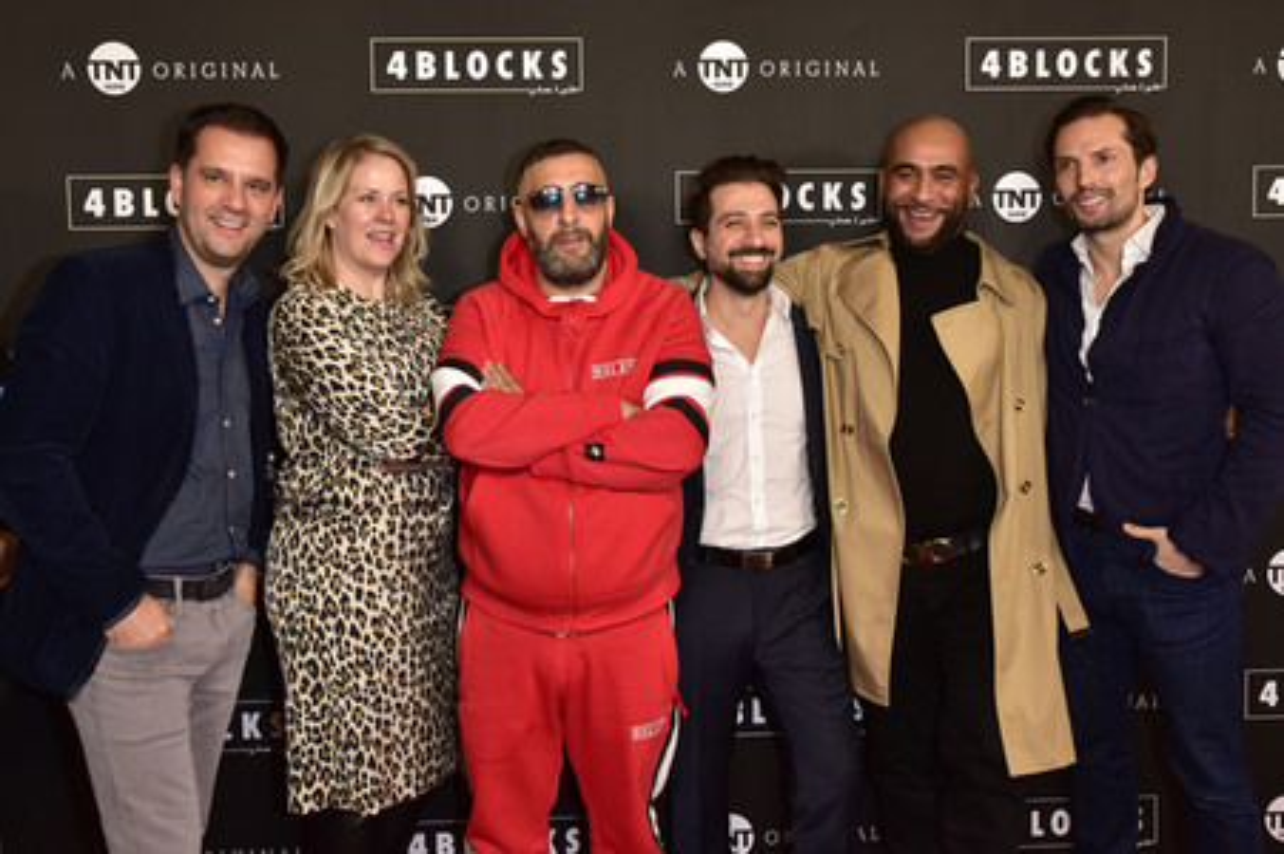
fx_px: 1140
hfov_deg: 58.8
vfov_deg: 41.1
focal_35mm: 32
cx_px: 642
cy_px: 427
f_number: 8
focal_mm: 32
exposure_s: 1/250
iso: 2000
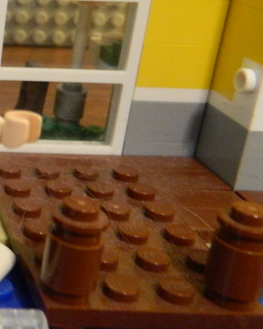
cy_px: 111
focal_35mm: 61
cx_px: -139
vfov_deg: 30.7
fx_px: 594
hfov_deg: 20.9
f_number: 3.1
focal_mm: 4.5
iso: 400
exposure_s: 1/13
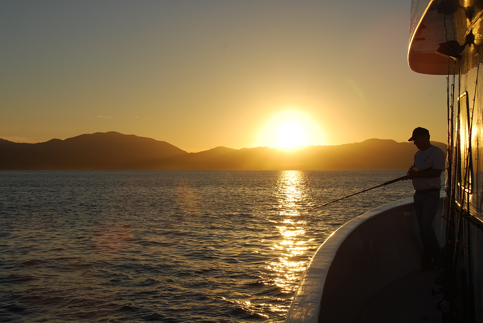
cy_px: 162
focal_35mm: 57
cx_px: 242
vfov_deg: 23.8
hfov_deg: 35.0
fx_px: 766
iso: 100
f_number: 10
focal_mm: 38
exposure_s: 1/400
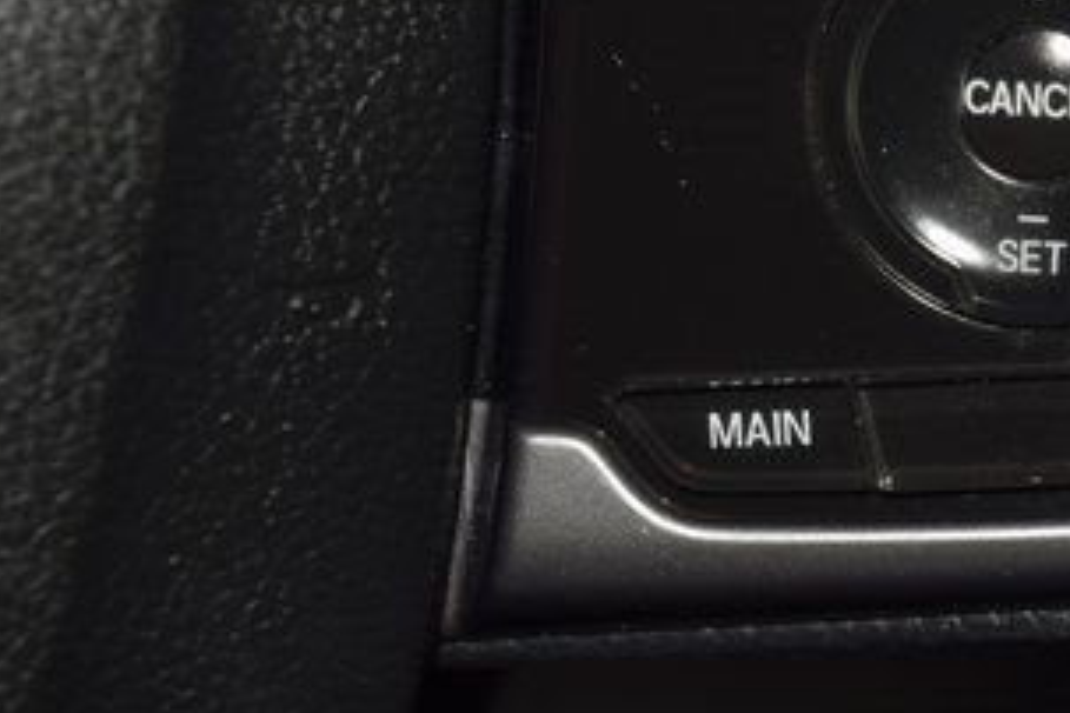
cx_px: 1017
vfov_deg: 6.2
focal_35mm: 222
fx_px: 6598
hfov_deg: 9.2
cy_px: 143
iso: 100
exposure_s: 1/125
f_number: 8
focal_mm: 70
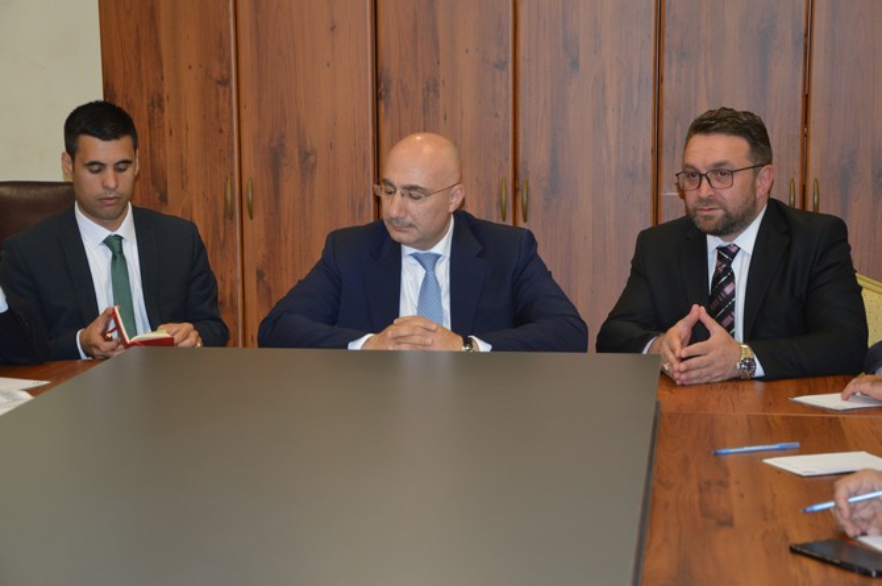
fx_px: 1909
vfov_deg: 17.4
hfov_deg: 26.0
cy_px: 293
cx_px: 441
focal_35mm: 78
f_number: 5
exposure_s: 1/60
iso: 640
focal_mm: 52
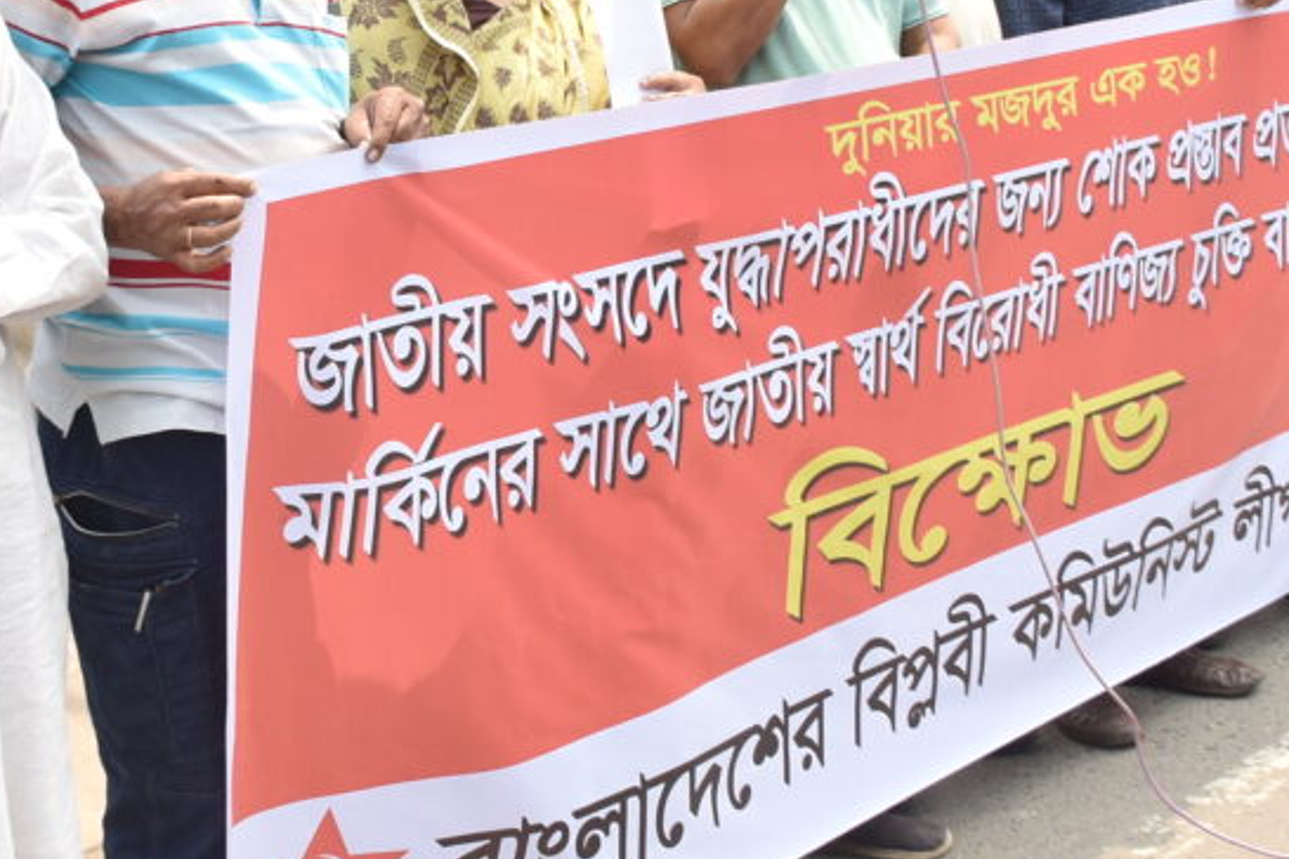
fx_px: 2721
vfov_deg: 17.8
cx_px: 496
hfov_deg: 26.6
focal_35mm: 76
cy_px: 216
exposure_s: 1/640
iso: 320
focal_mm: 18
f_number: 4.5
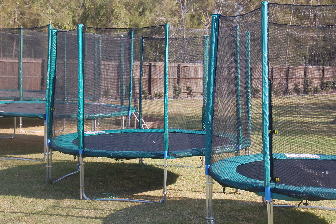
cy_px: 112
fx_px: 587
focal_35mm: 63
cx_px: 168
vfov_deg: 21.5
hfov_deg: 31.9
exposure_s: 1/200
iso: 200
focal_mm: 42
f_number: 7.1
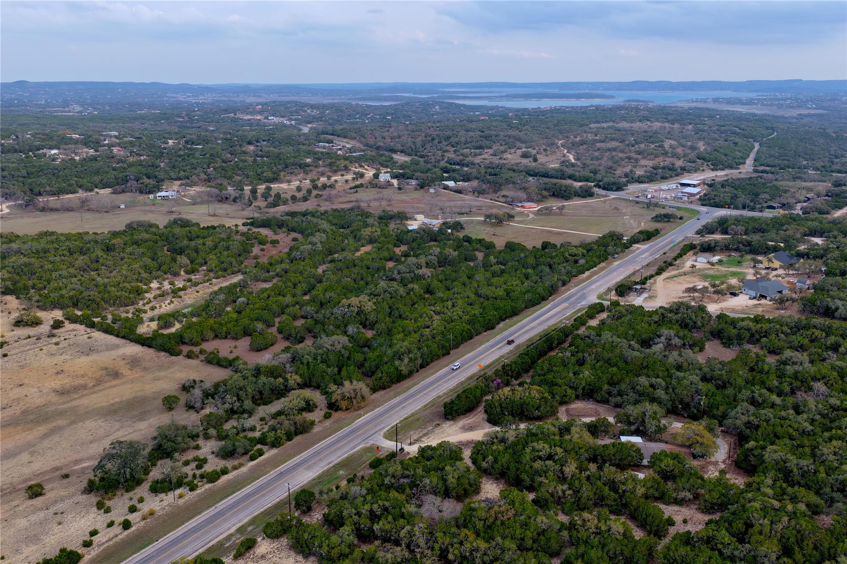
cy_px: 282
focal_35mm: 28
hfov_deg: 65.5
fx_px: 659
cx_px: 424
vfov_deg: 46.4
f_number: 2.8
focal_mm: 14.45
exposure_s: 1/400
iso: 200
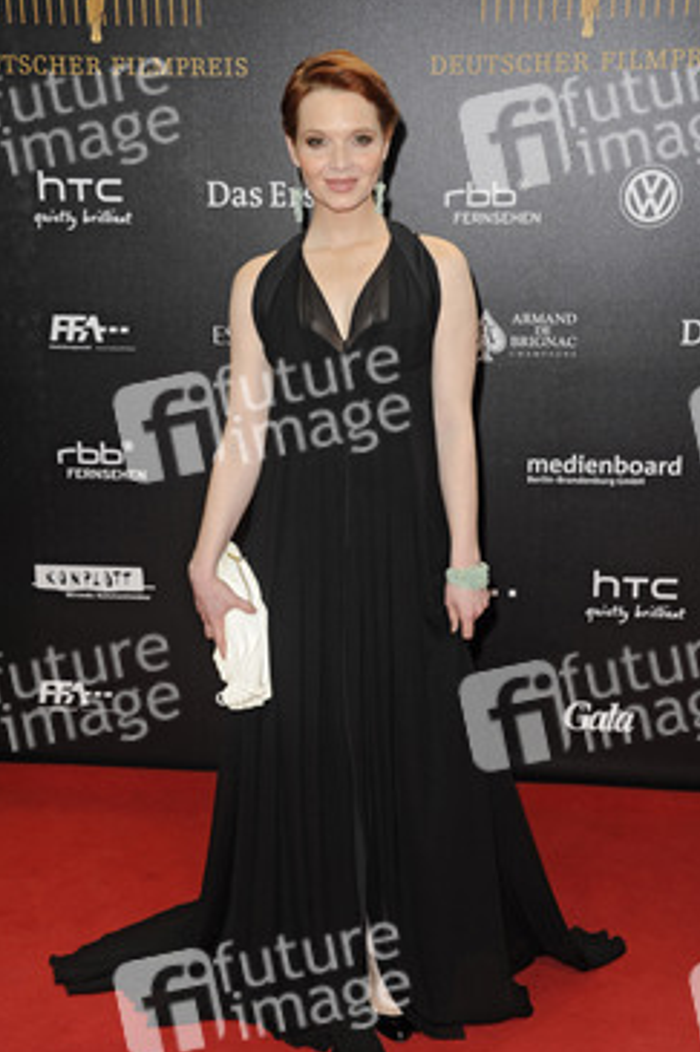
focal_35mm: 57
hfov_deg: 23.8
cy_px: 559
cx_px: 346
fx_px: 1664
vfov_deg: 35.1
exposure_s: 1/160
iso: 500
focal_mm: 52
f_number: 6.3
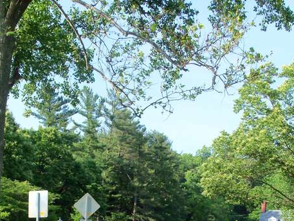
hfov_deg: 27.8
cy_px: 184
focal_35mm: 70
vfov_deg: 20.7
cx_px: 156
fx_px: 595
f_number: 3.1
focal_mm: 7.2
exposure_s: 1/400
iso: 80
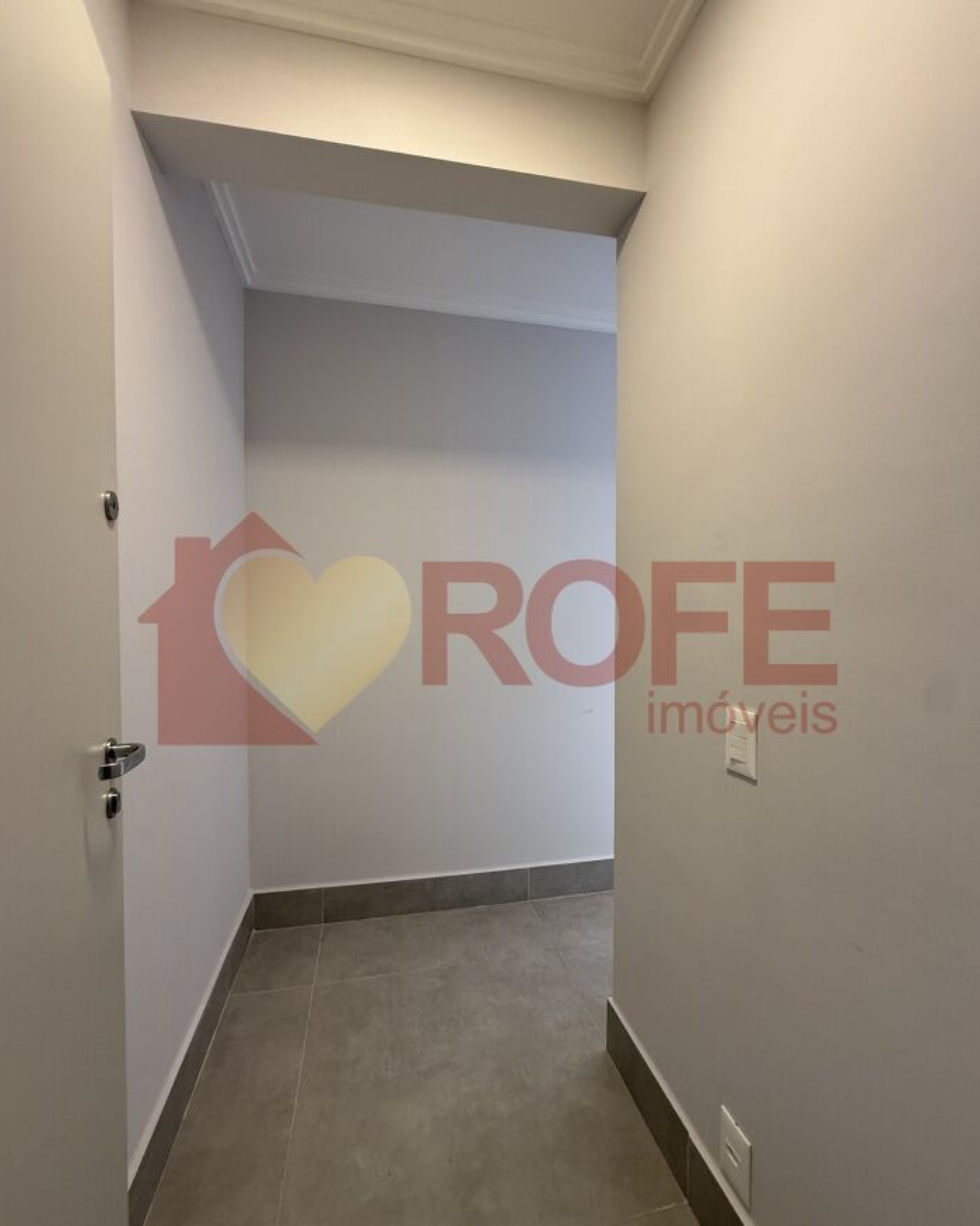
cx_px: 487
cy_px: 629
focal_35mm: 15
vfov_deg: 96.8
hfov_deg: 84.0
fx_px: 544
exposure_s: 1/120
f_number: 2.2
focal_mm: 2.22
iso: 200
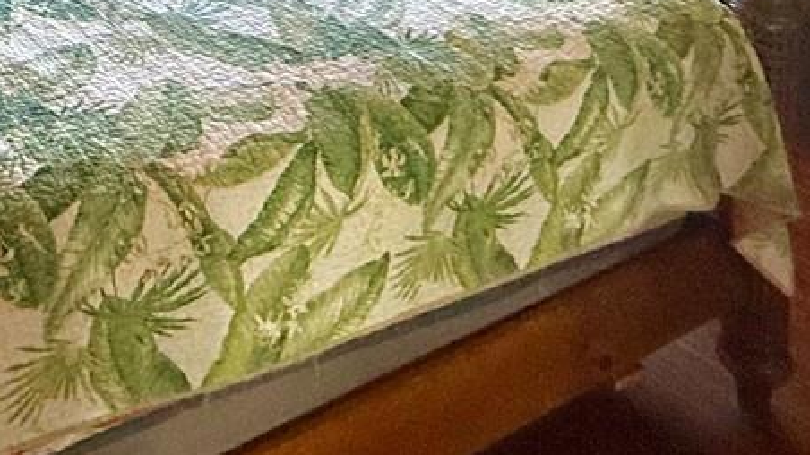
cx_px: 82
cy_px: -358
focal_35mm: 54
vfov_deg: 17.9
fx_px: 1160
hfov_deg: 36.2
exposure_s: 1/68
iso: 320
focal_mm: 2.22
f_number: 2.2
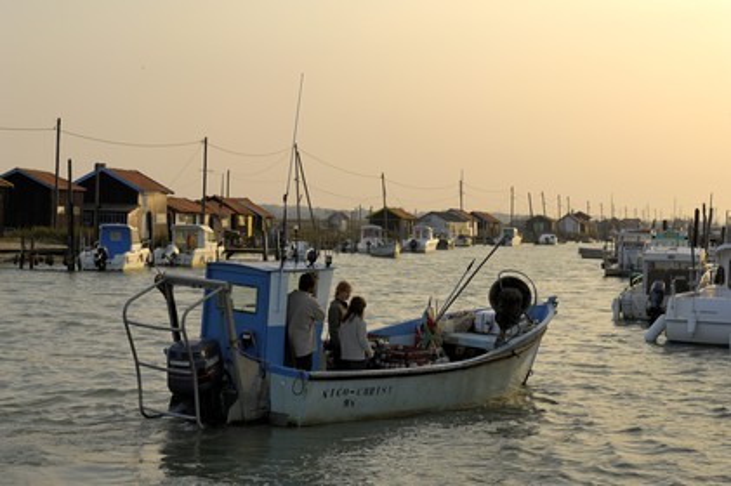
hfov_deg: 26.0
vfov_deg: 17.5
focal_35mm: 78
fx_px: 1583
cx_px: 366
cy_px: 243
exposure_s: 1/160
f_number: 6.3
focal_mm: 52
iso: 100
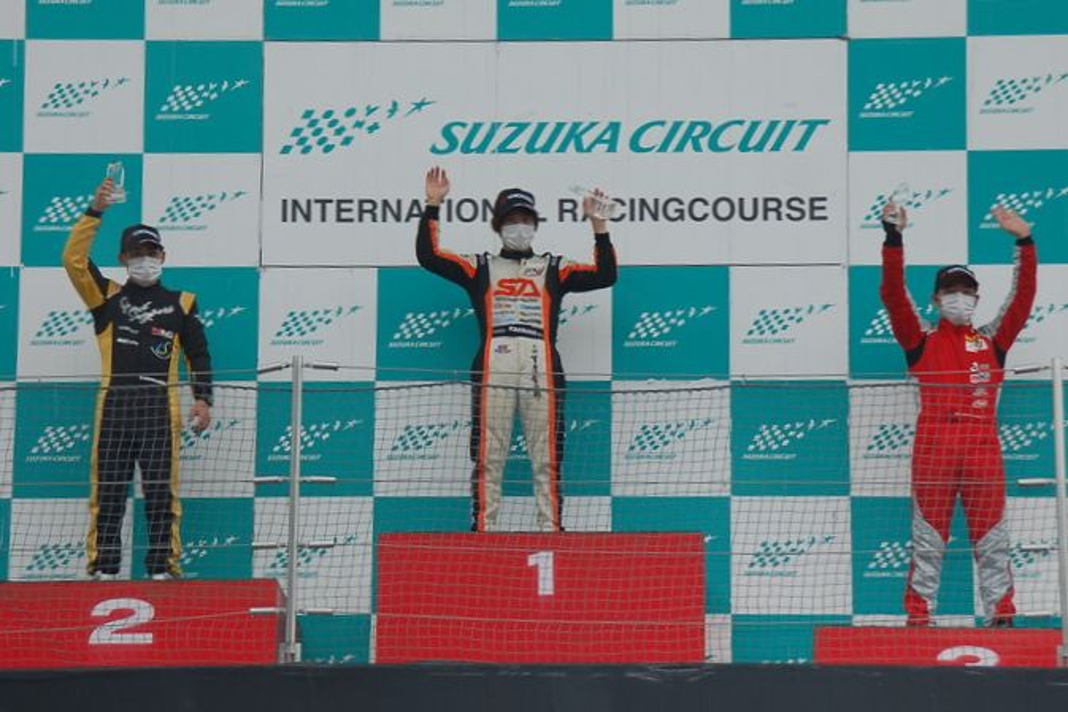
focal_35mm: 142
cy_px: 356
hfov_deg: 14.4
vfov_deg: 9.6
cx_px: 534
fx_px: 4228
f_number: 5.6
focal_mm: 95
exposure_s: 1/125
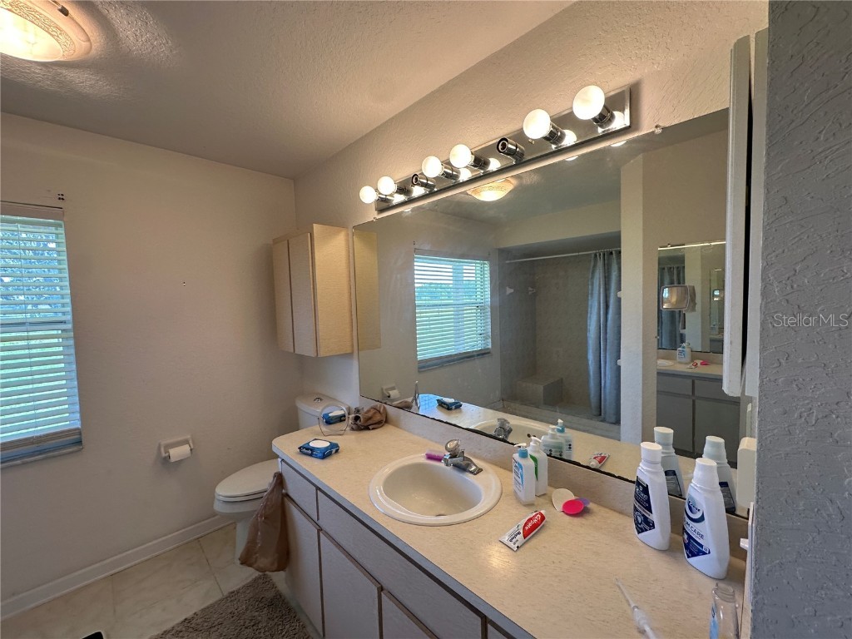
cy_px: 320
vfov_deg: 85.7
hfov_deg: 102.1
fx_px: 345
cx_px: 426
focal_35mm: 14
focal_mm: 2.22
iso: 100
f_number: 2.2
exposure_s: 1/120
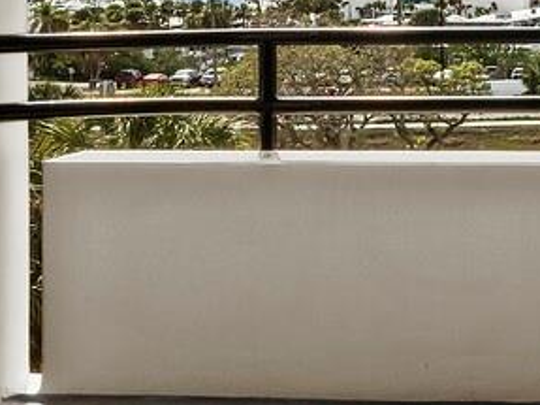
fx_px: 1216
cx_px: 775
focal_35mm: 78
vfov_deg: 18.4
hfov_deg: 21.6
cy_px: -6
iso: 400
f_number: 11
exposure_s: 1/200
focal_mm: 7
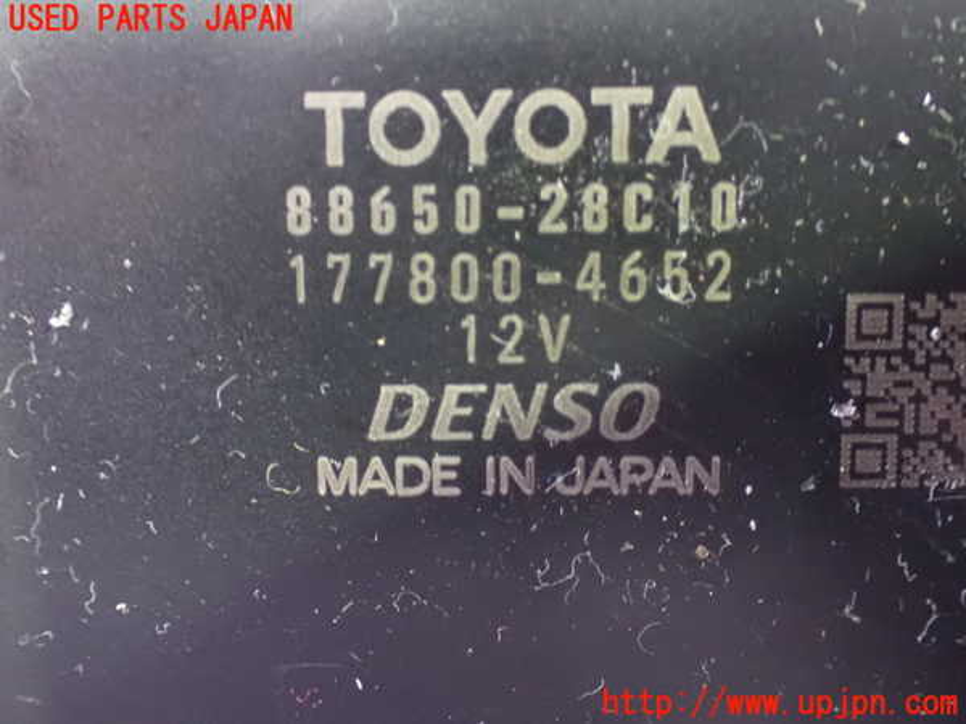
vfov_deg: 32.9
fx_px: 1228
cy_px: 362
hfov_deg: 42.9
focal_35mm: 44
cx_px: 483
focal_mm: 7.84
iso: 1600
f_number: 2.9
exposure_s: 1/13
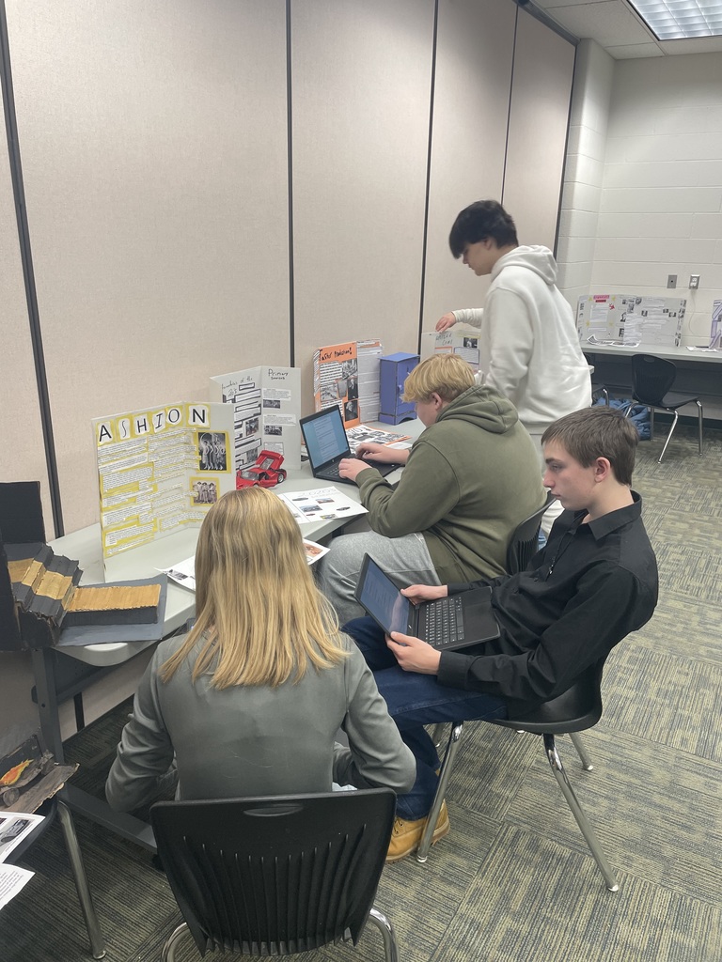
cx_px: 361
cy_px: 481
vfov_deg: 67.3
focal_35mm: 26
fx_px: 723
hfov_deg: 53.1
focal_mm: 4.2
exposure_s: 1/60
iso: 80
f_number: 1.6
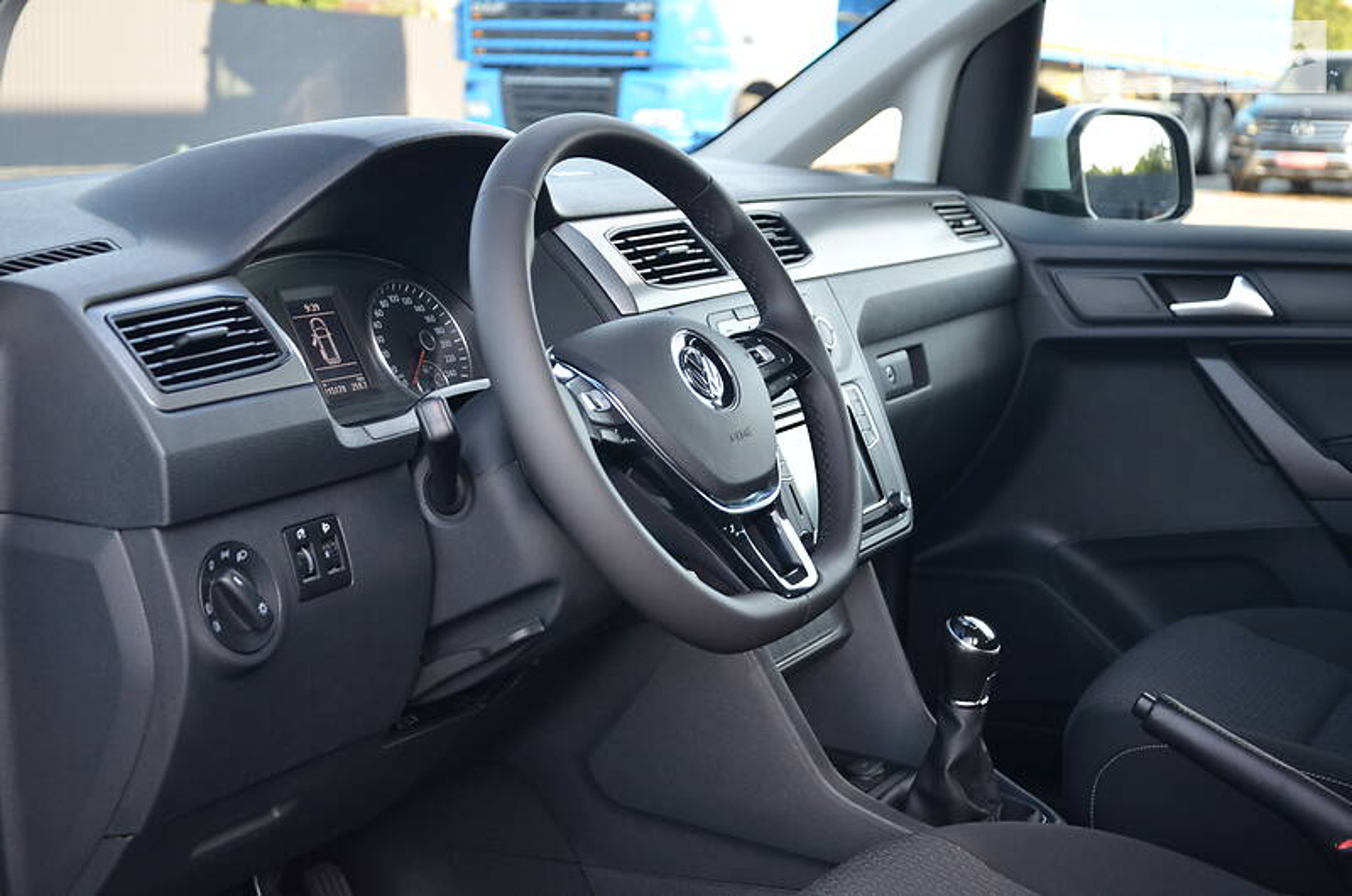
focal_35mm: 51
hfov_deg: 39.0
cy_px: 448
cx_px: 676
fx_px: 1912
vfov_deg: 26.4
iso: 560
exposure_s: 1/60
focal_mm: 34
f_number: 4.2
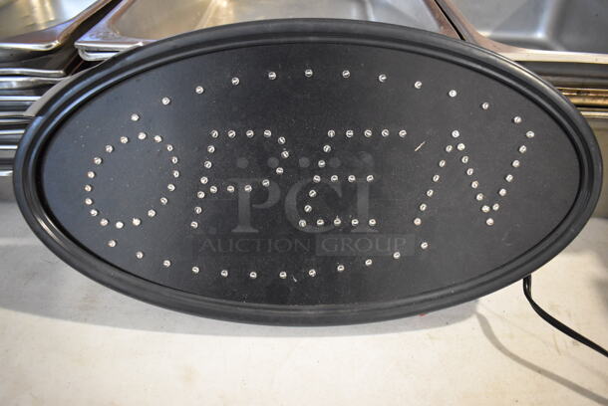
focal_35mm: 27
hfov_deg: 67.3
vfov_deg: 48.0
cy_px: 203
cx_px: 304
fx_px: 456
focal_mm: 18
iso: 4000
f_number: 3.5
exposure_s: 1/125
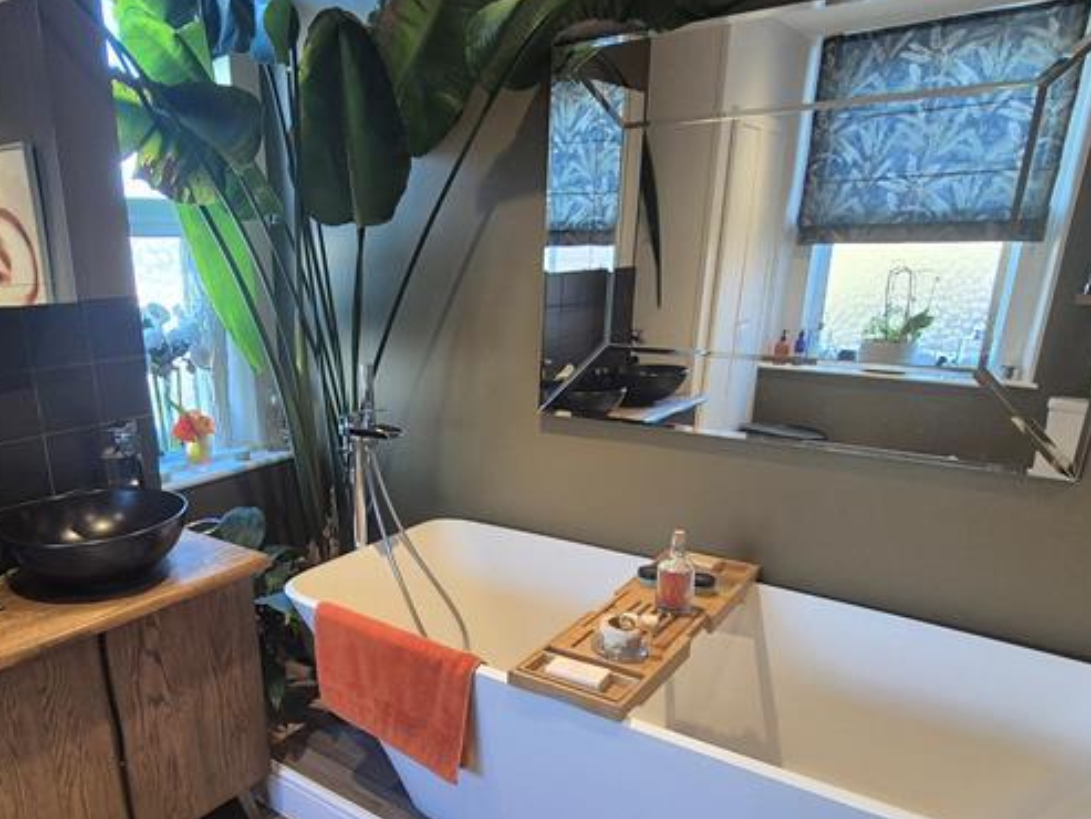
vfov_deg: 55.5
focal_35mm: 24
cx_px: 408
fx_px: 757
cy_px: 554
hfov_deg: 70.4
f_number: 2.2
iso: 160
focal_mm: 2.2
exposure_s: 1/50
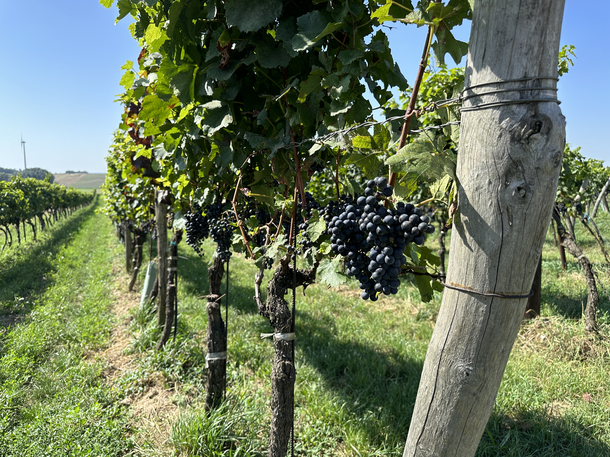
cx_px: 305
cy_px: 228
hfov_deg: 71.6
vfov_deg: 56.8
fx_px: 423
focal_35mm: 24
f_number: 1.78
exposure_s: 1/1751
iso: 80
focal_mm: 6.86
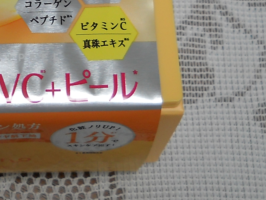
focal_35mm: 123
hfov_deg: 15.7
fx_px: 945
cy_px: -10
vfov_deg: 11.9
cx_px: -6
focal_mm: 6.72
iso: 80
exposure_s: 1/50
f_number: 3.1
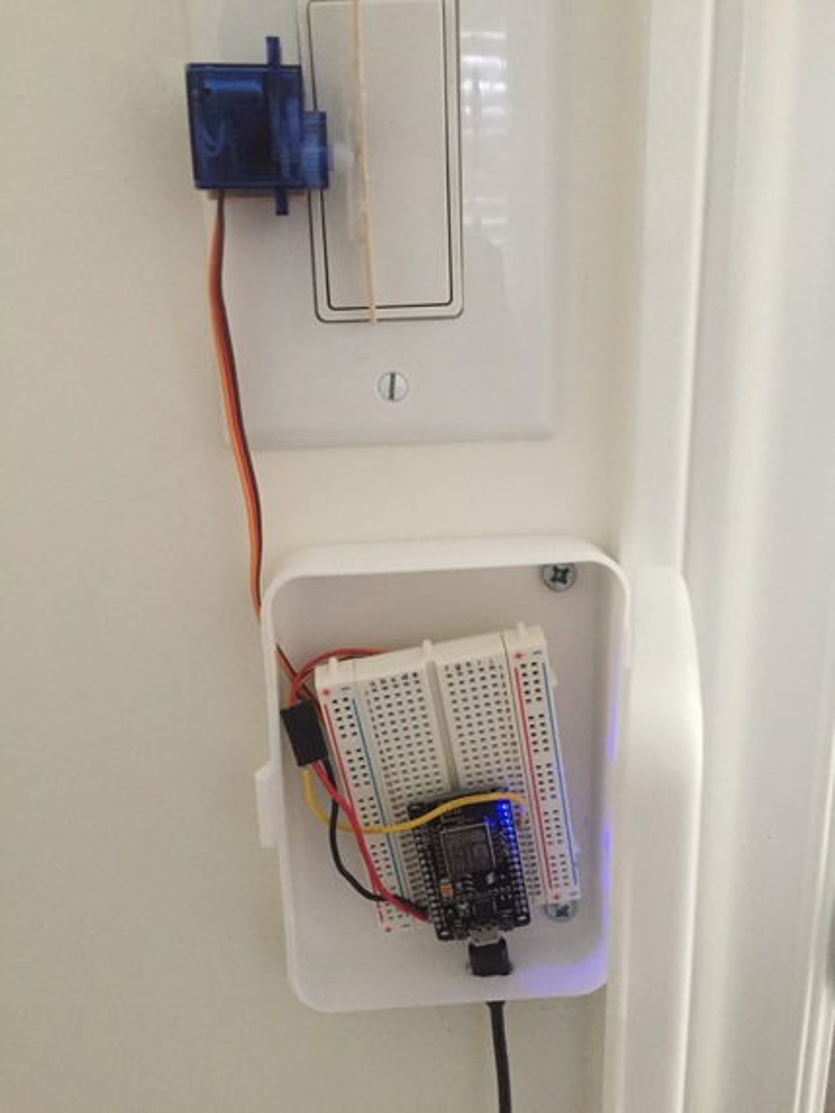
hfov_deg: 48.2
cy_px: 556
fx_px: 932
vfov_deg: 61.6
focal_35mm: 29
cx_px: 418
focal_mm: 4.15
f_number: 2.2
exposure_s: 1/15
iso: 250
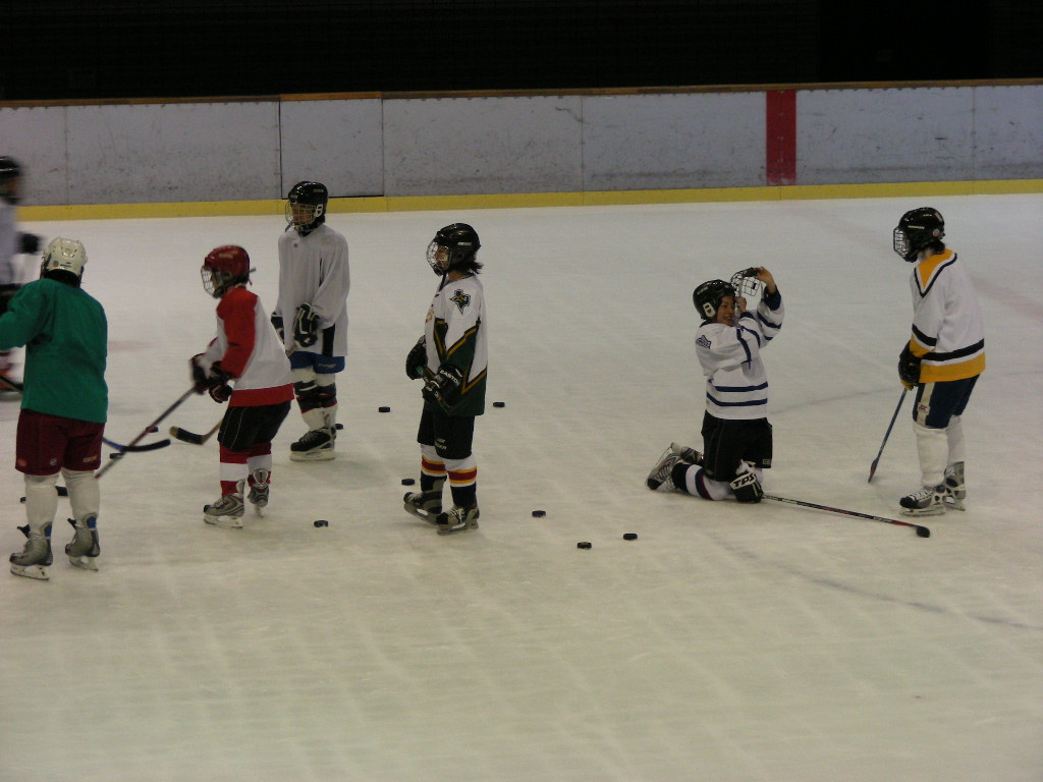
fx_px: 3405
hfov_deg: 17.4
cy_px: 391
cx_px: 522
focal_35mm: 113
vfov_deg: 13.1
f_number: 3.5
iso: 200
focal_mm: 18.9
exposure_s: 1/42.2
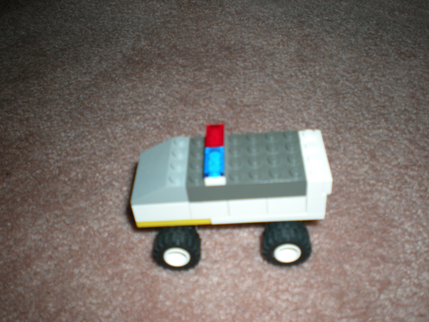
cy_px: 161
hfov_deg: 49.0
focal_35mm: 38
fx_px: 471
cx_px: 214
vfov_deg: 37.7
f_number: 3.1
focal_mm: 6.3
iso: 64
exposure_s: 1/60
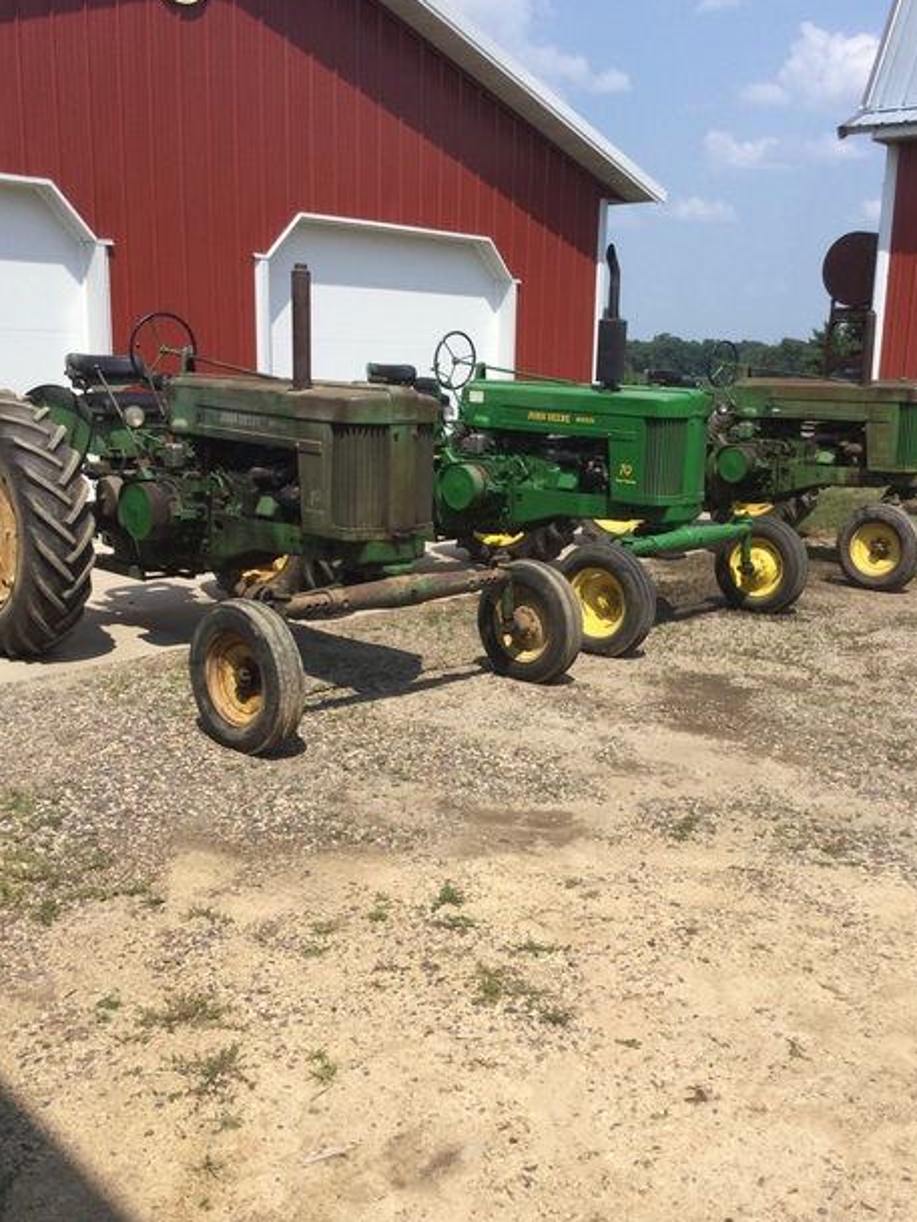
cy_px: 634
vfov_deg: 52.6
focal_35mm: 35
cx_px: 500
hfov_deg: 40.7
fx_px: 1236
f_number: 2.4
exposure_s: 1/1253
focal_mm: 3.3
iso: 25
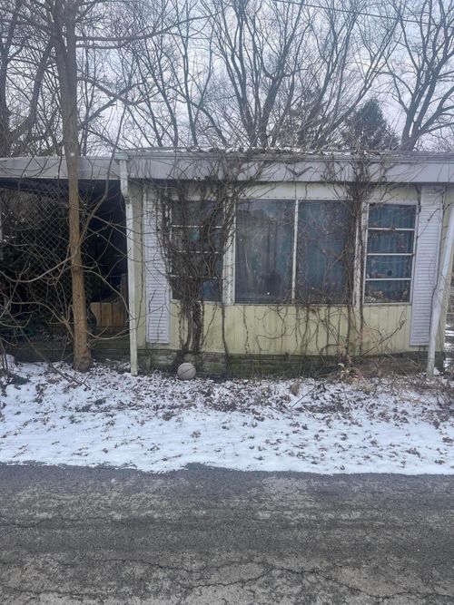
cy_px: 302
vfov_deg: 67.3
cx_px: 227
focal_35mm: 26
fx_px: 455
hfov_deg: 53.0
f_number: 1.6
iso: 50
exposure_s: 1/943
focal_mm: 5.1
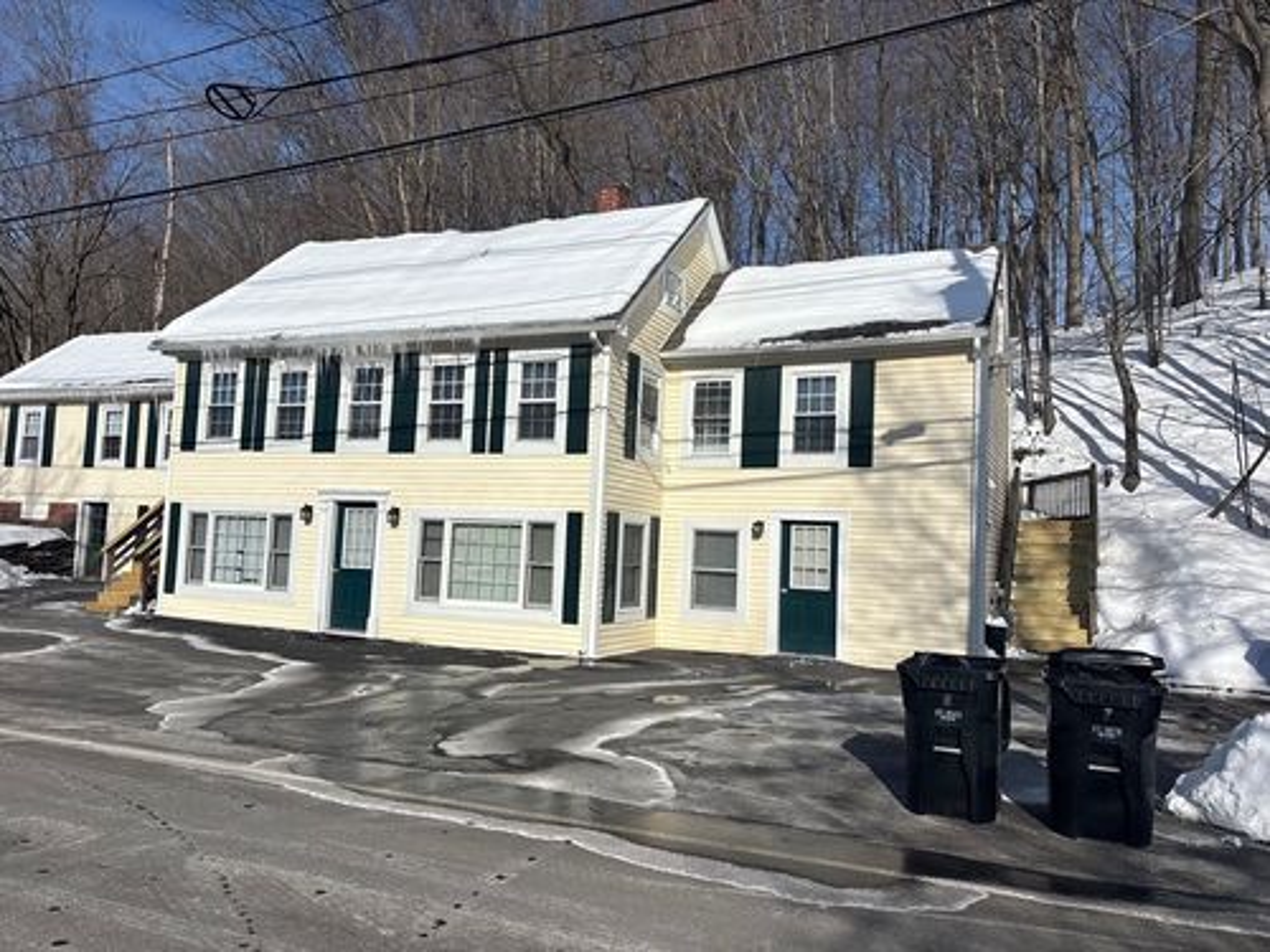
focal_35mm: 26
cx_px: 635
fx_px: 954
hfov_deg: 67.3
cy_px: 476
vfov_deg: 53.1
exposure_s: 1/9091
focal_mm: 5.96
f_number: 1.6
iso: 50
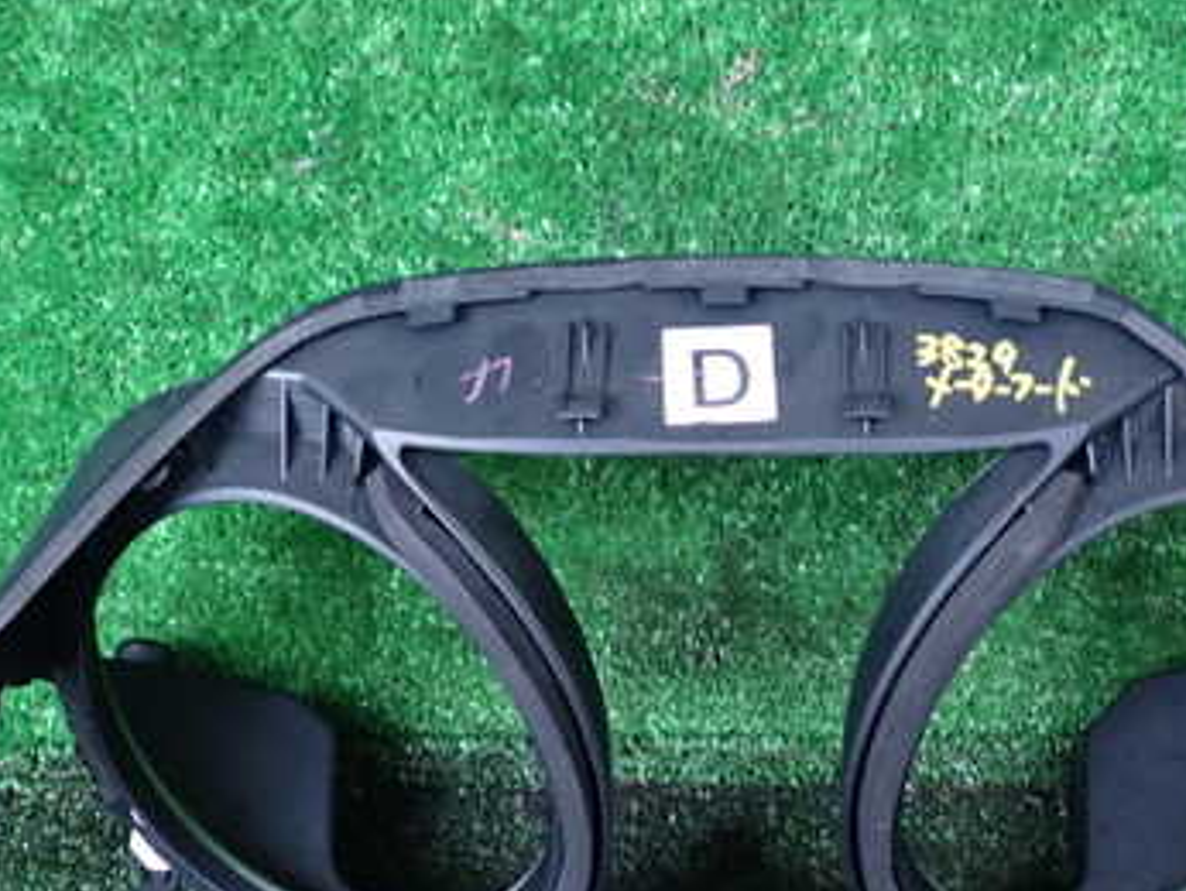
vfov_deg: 27.9
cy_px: 600
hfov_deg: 36.6
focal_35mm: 52
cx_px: 720
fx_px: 1783
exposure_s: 1/20
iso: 800
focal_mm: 5.4
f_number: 2.3
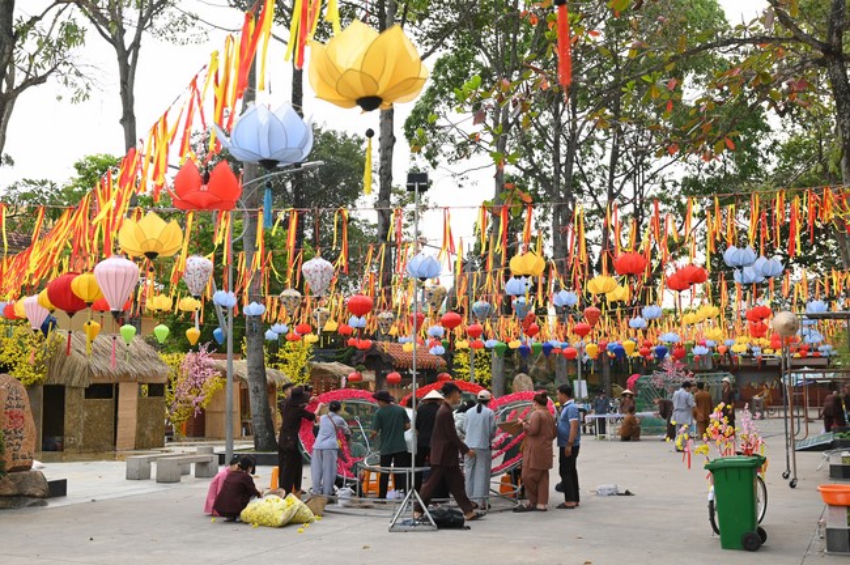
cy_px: 282
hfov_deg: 46.4
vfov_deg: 31.8
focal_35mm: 42
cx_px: 425
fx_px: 991
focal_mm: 42
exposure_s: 1/60
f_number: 5.6
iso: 200
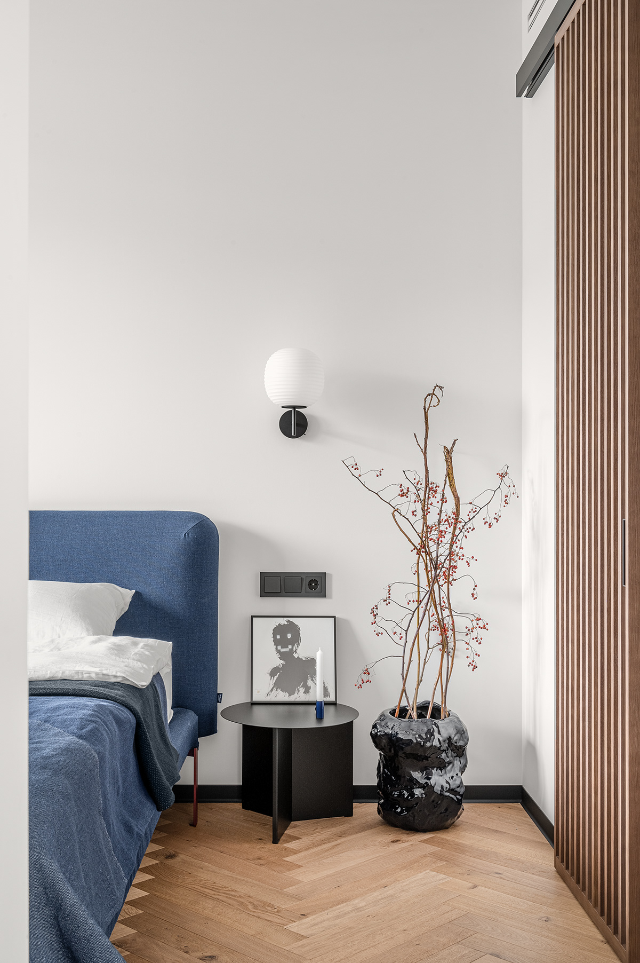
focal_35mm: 40
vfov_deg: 48.5
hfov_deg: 33.4
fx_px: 1068
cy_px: 482
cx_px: 320
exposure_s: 1.3
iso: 160
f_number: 14
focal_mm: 40
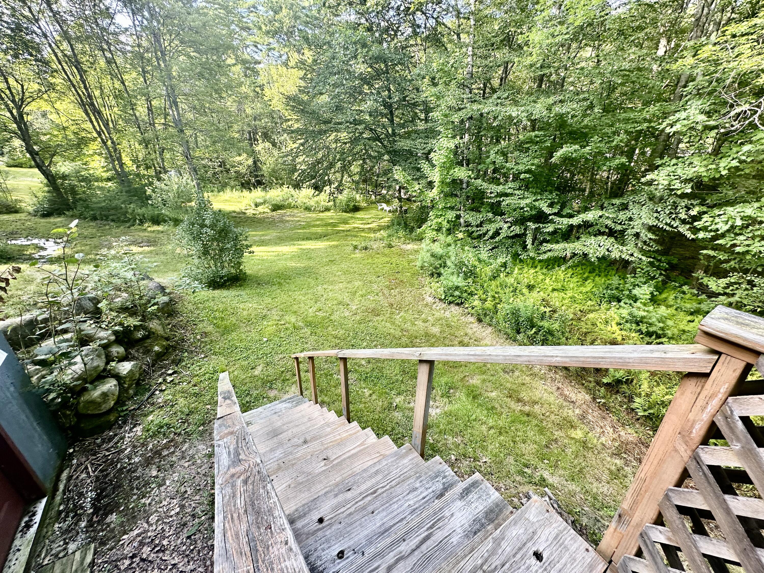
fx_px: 309
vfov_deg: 85.7
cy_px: 286
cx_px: 382
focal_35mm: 14
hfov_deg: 102.1
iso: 40
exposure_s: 1/113
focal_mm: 2.22
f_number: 2.2
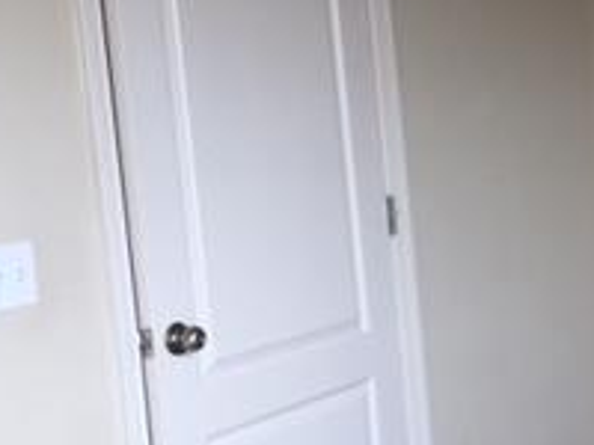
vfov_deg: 15.9
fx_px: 1596
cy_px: 187
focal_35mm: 93
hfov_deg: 19.5
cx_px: 766
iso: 50
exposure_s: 1/120
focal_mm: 4.15
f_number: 2.2
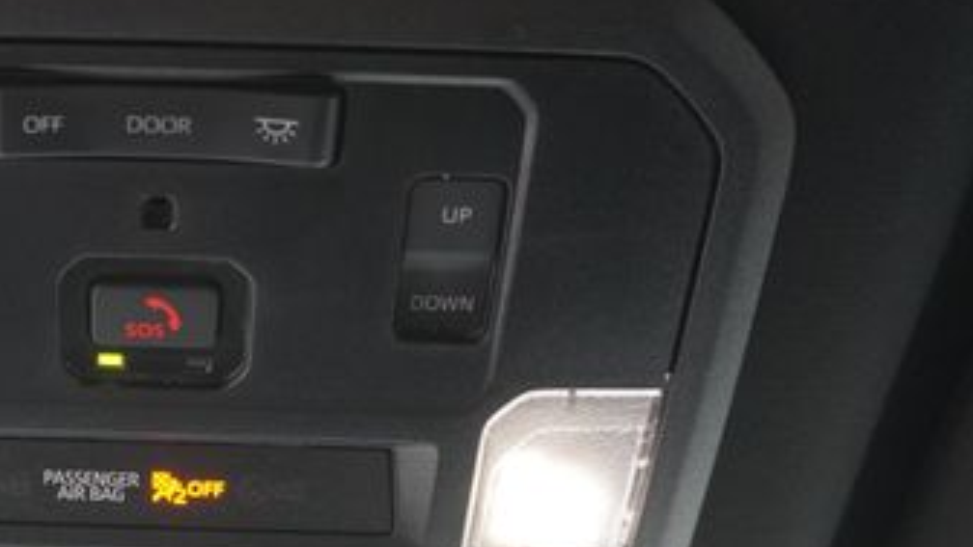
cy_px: 417
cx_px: 113
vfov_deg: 19.9
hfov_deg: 33.2
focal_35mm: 60
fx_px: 1548
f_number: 4
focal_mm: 20
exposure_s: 1/60
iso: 1600
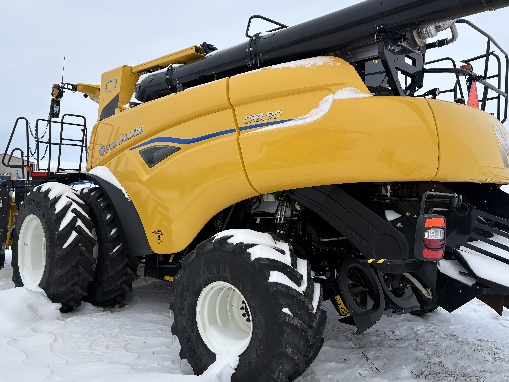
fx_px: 426
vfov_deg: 48.2
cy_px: 179
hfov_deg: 61.6
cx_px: 244
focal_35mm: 29
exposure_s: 1/2451
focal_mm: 5.96
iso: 50
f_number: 1.6
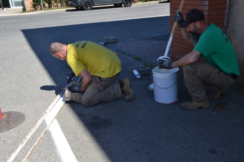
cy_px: 81
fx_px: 264
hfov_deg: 49.6
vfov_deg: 34.2
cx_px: 122
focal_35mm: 39
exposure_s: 1/200
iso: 100
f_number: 7.1
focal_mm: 26
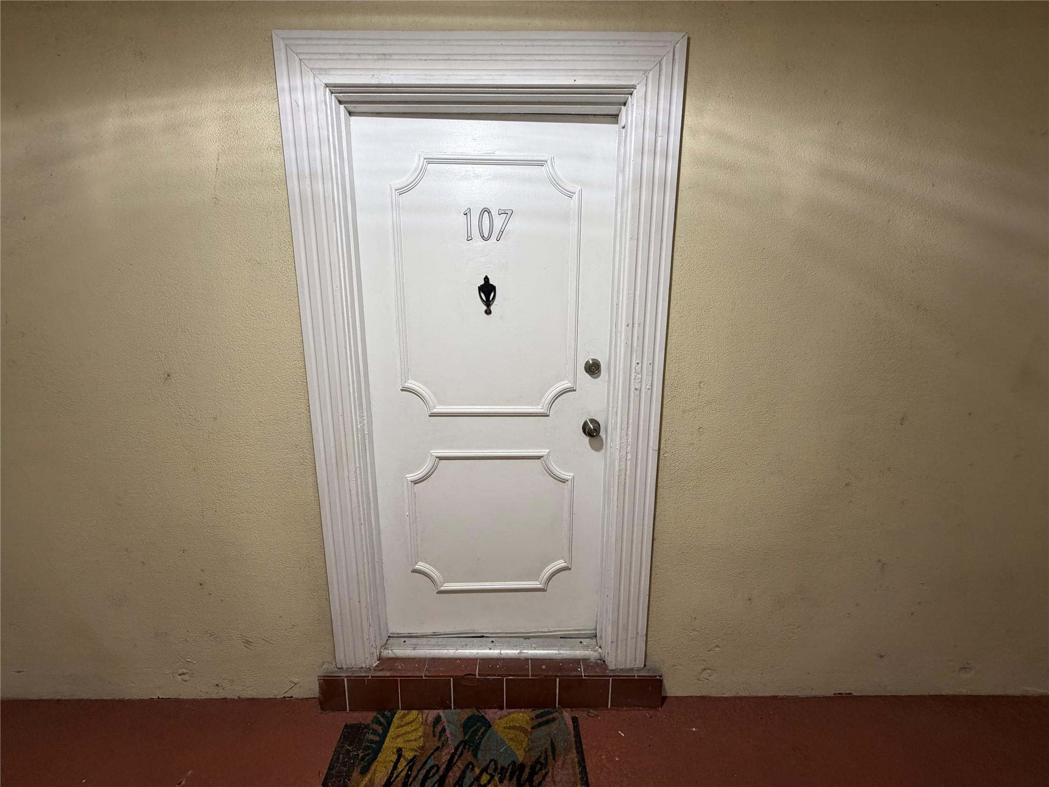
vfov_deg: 85.7
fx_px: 424
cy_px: 394
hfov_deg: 102.1
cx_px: 524
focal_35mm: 14
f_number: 2.2
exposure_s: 1/60
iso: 200
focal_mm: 2.22
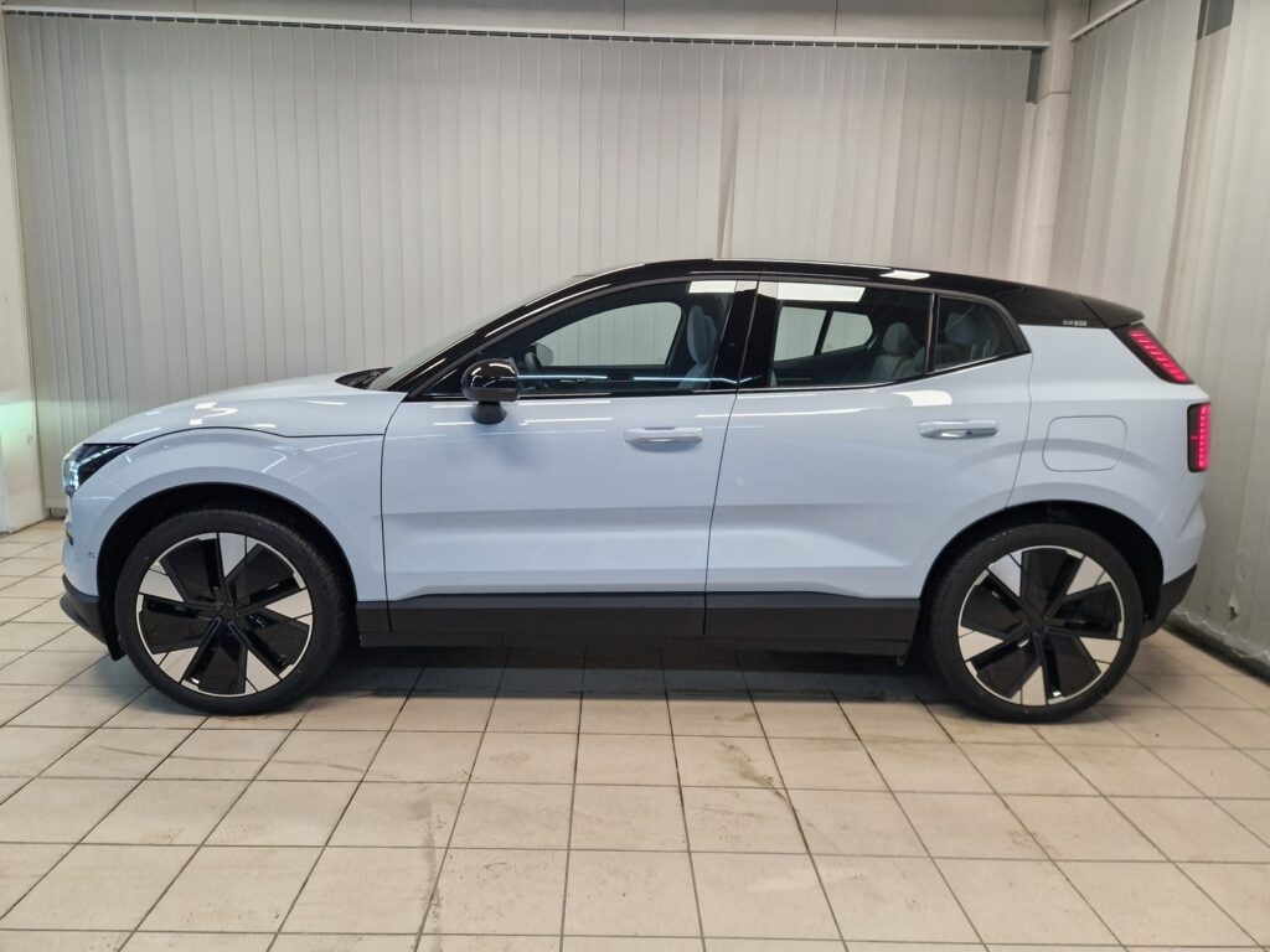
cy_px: 476
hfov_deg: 73.9
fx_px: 844
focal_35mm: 23
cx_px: 635
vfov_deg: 58.9
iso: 160
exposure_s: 1/180
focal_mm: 5.4
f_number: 1.8
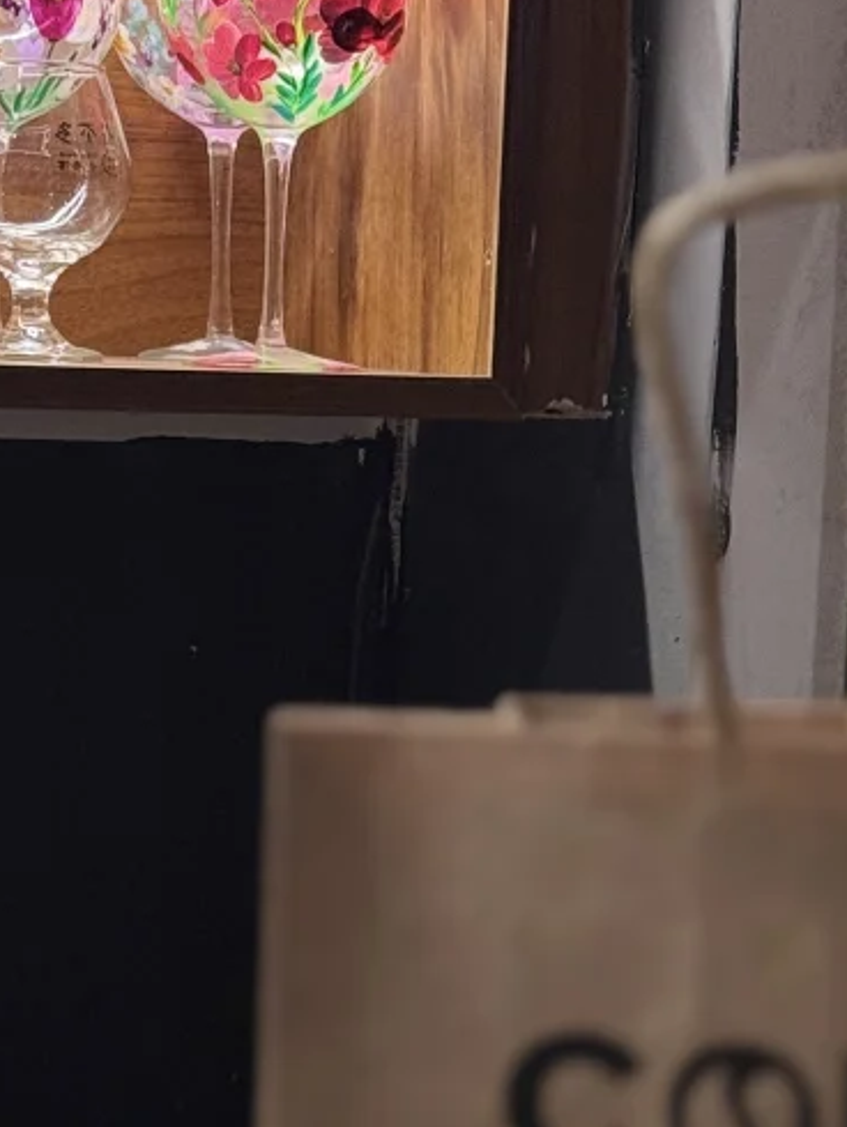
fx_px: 4596
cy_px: 1313
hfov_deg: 10.5
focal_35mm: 141
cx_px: 299
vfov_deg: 13.6
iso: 125
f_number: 1.78
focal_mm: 6.86
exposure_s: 1/50
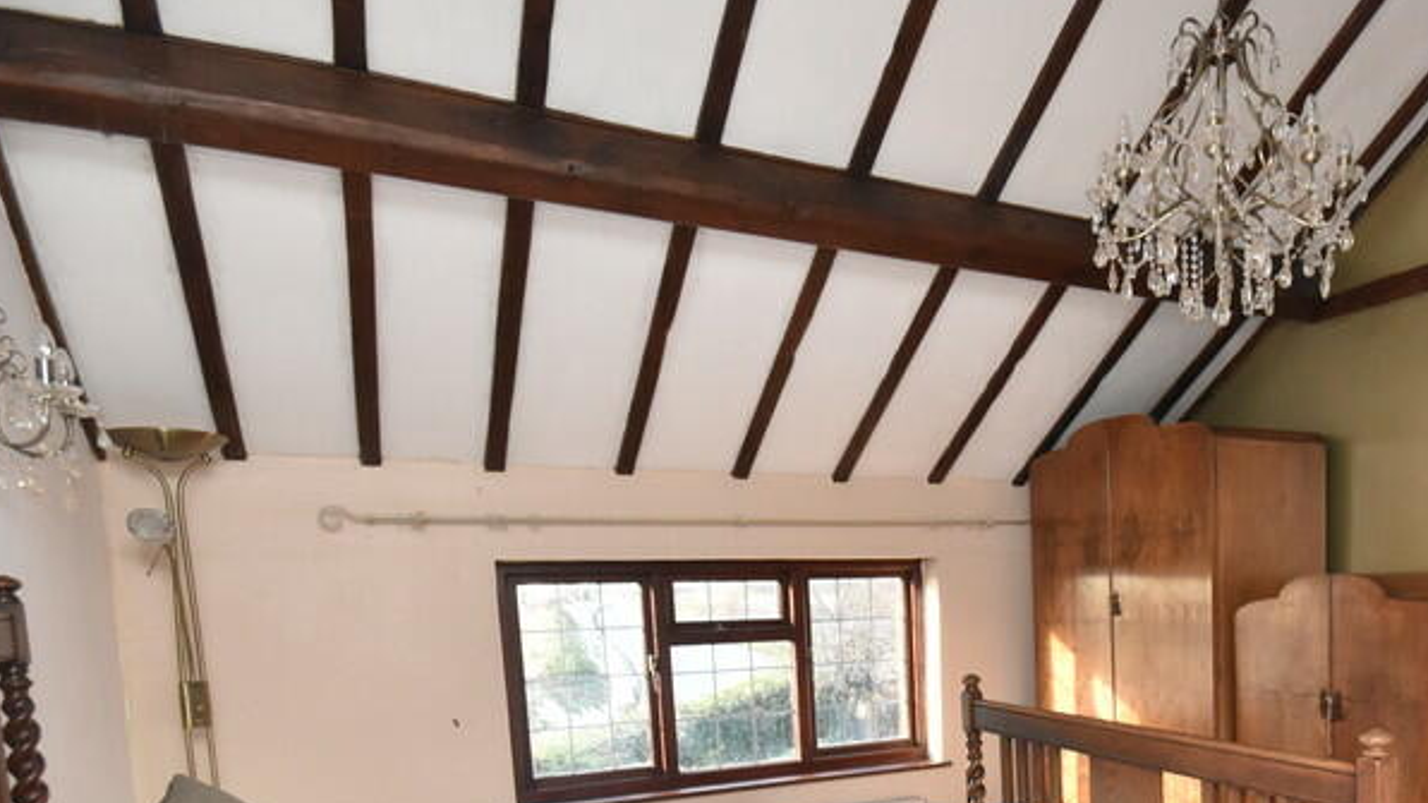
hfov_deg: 65.3
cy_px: 713
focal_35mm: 27
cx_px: 1083
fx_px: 1022
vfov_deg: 39.9
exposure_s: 1/60
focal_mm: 10
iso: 1600
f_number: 8
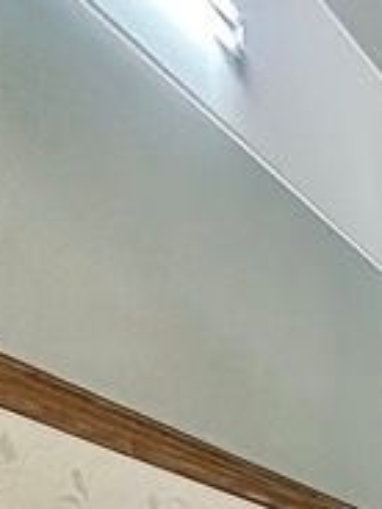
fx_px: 1148
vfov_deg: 21.0
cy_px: 775
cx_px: 911
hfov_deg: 13.7
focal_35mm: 78
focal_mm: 2.22
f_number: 2.2
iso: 250
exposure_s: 1/100
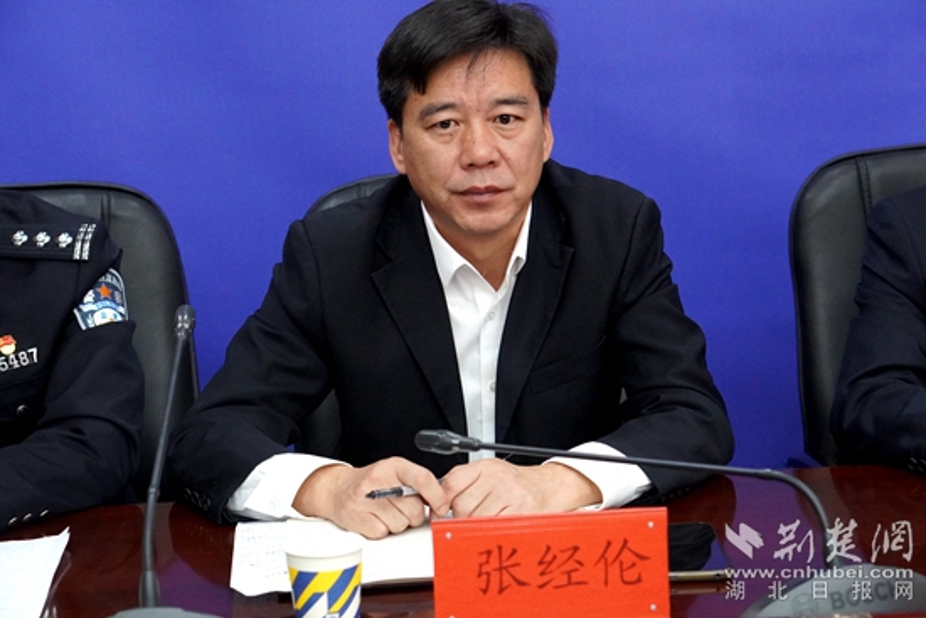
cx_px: 463
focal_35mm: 75
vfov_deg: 18.2
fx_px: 1930
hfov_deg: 27.0
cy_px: 309
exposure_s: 1/160
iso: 5000
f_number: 4
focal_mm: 50
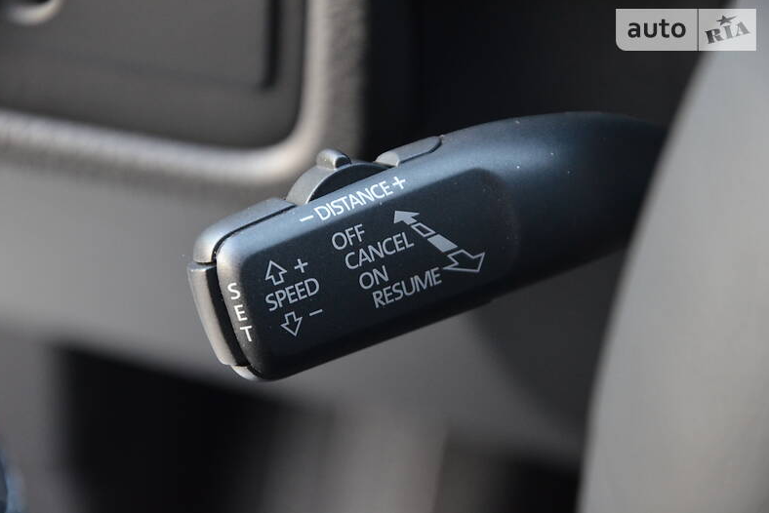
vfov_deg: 8.6
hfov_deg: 12.9
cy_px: 256
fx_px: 3408
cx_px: 381
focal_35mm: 160
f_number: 5.6
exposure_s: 1/25
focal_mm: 105
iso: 1600
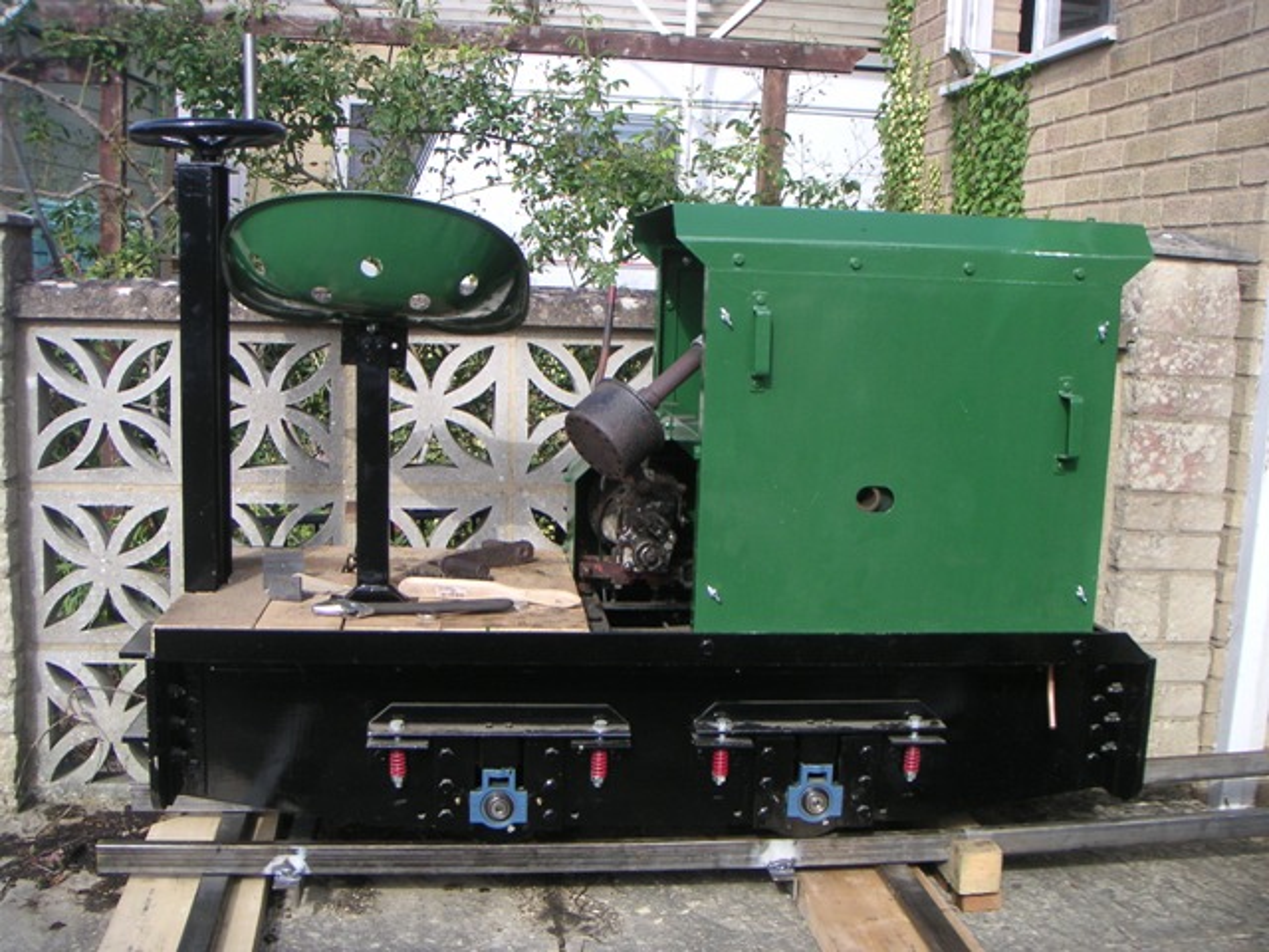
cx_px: 634
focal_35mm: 38
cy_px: 476
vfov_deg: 37.7
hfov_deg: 49.0
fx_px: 1393
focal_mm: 6
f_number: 2.8
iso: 50
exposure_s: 1/350
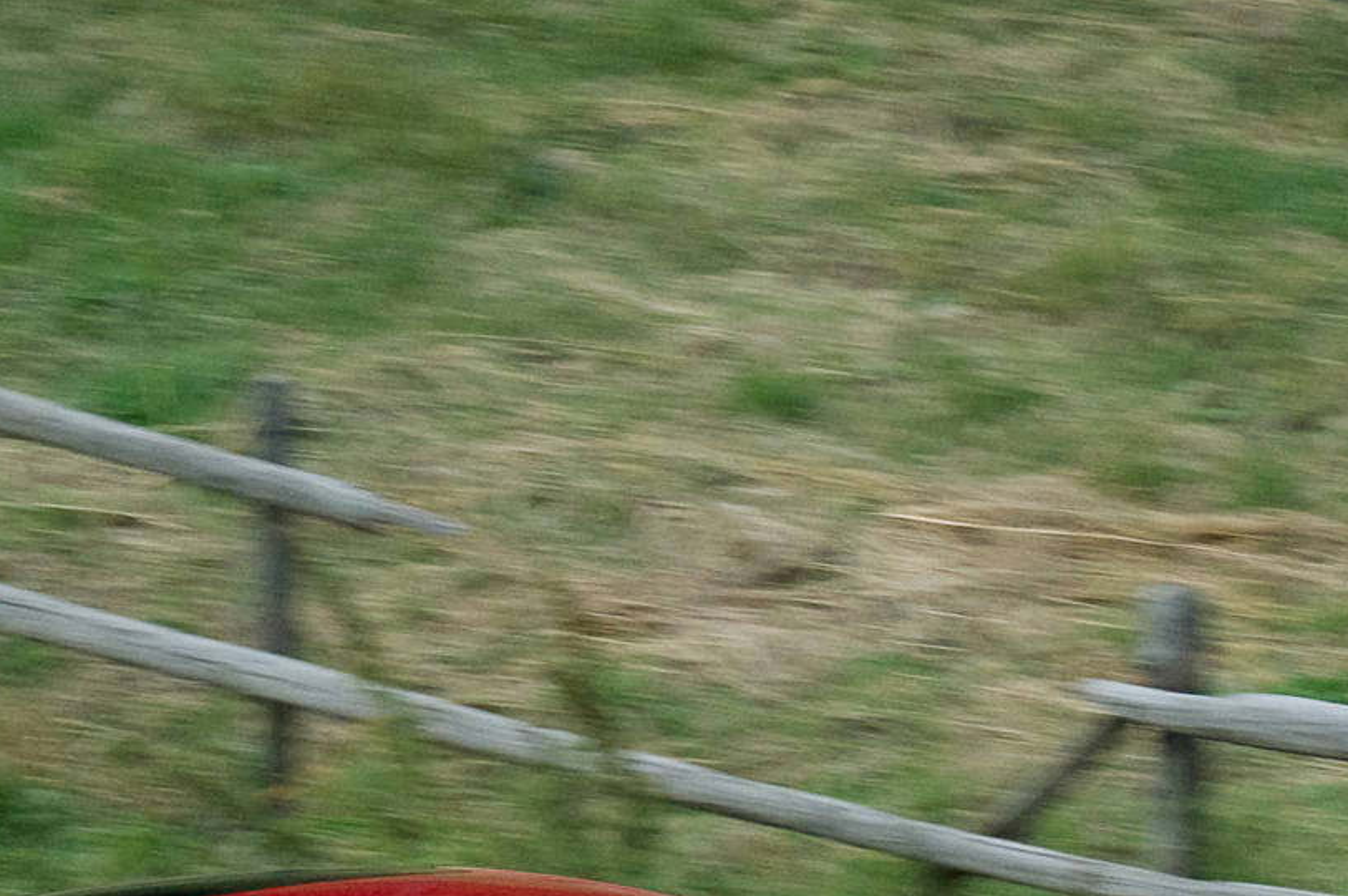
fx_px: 21723
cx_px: -260
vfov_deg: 2.4
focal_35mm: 581
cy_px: 283
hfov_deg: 3.5
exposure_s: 1/125
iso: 400
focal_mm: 105
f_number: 3.2
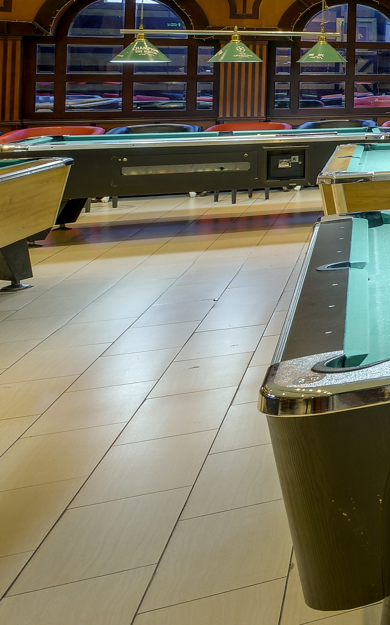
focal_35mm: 51
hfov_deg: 12.7
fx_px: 868
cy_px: 62
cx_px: 1081
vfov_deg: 37.0
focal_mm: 14
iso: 250
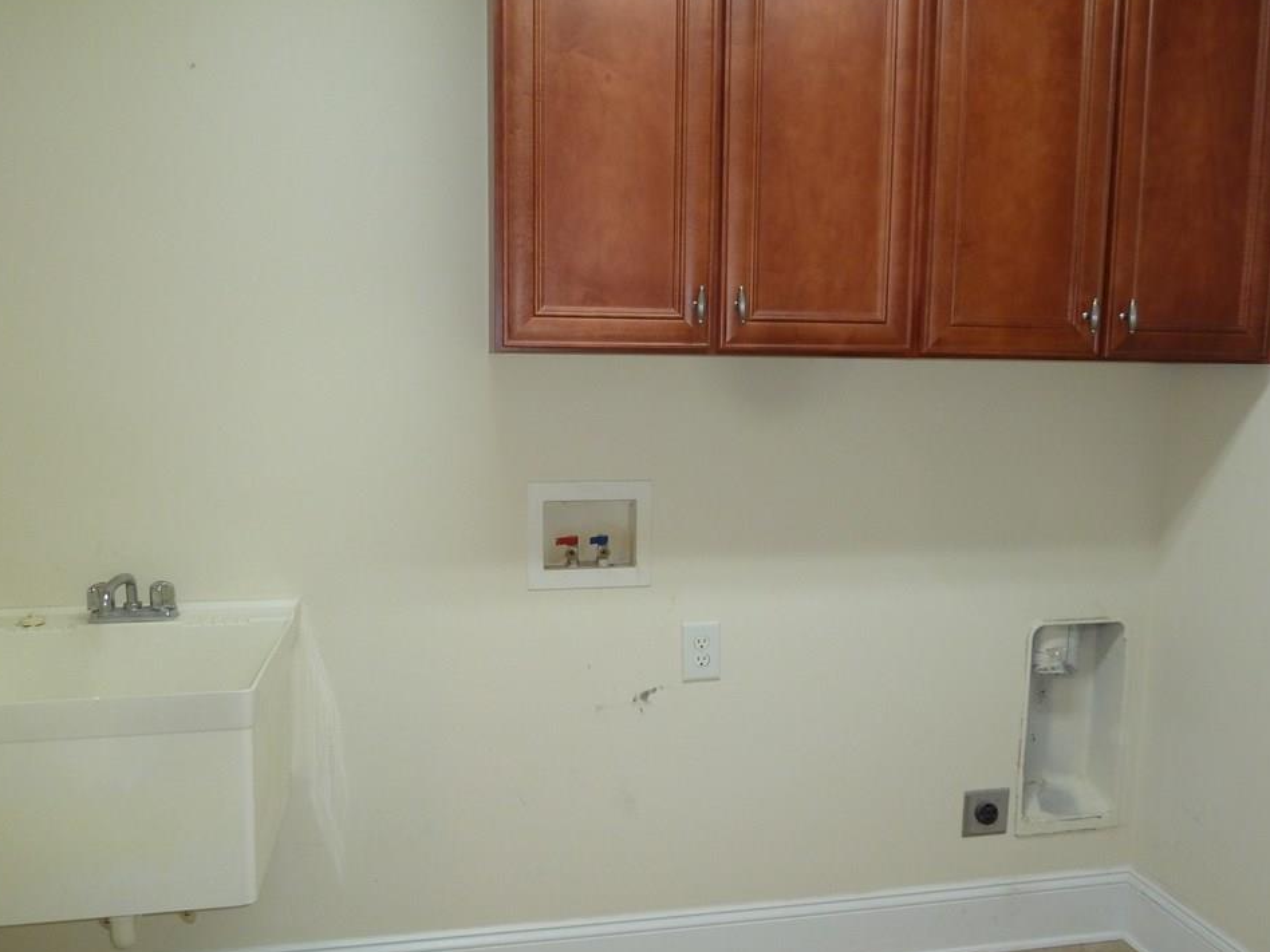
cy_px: 498
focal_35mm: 27
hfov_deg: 65.3
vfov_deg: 51.3
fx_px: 991
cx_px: 646
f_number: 3.5
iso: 200
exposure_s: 1/30
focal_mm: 4.1
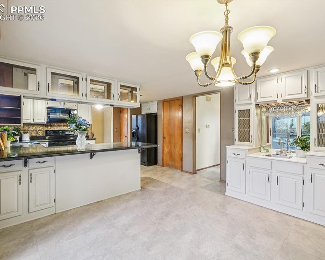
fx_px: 163
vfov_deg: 77.0
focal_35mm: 17
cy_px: 130
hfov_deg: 89.6
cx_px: 165
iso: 800
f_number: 8
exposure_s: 1/1.67
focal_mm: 10
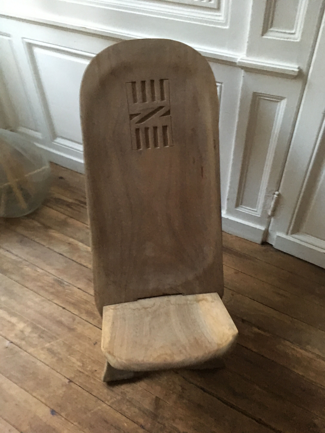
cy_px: 216
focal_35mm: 29
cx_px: 162
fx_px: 363
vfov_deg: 61.7
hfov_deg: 48.2
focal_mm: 4.15
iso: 320
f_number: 2.2
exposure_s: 1/17
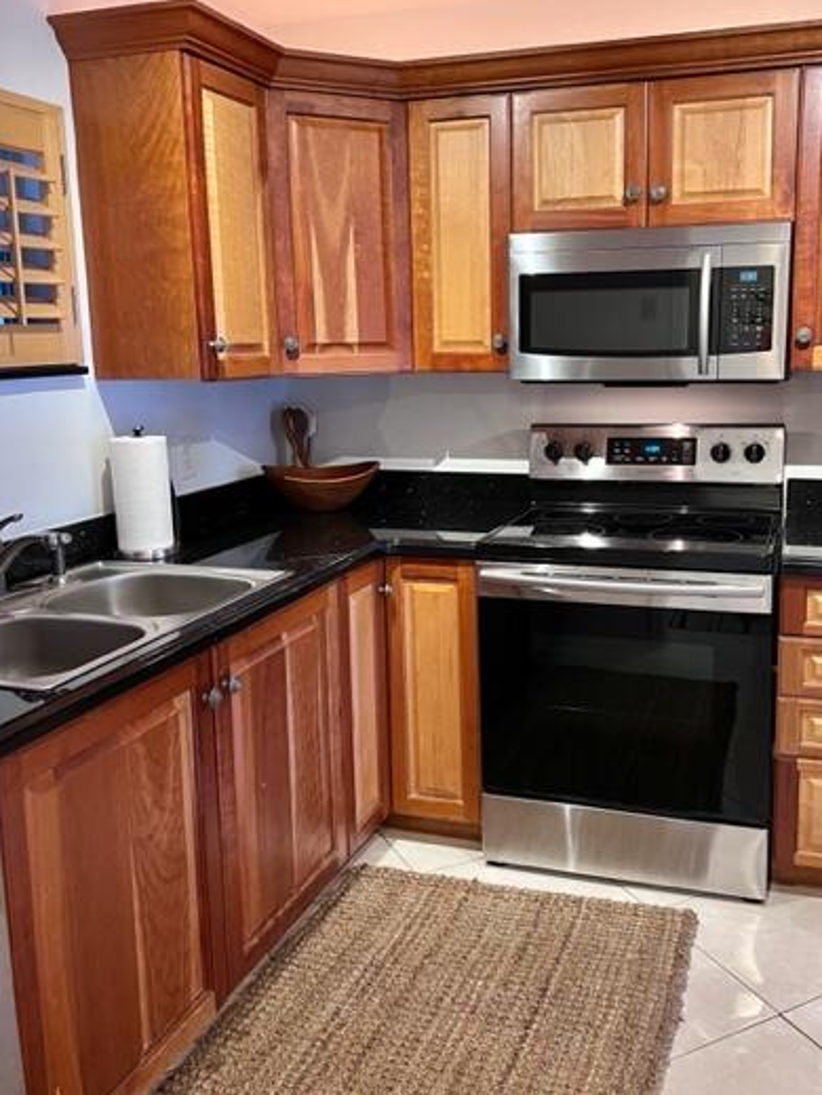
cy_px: 497
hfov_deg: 44.0
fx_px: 1013
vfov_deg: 56.7
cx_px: 487
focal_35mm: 32
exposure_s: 1/60
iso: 320
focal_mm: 5.7
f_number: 1.5
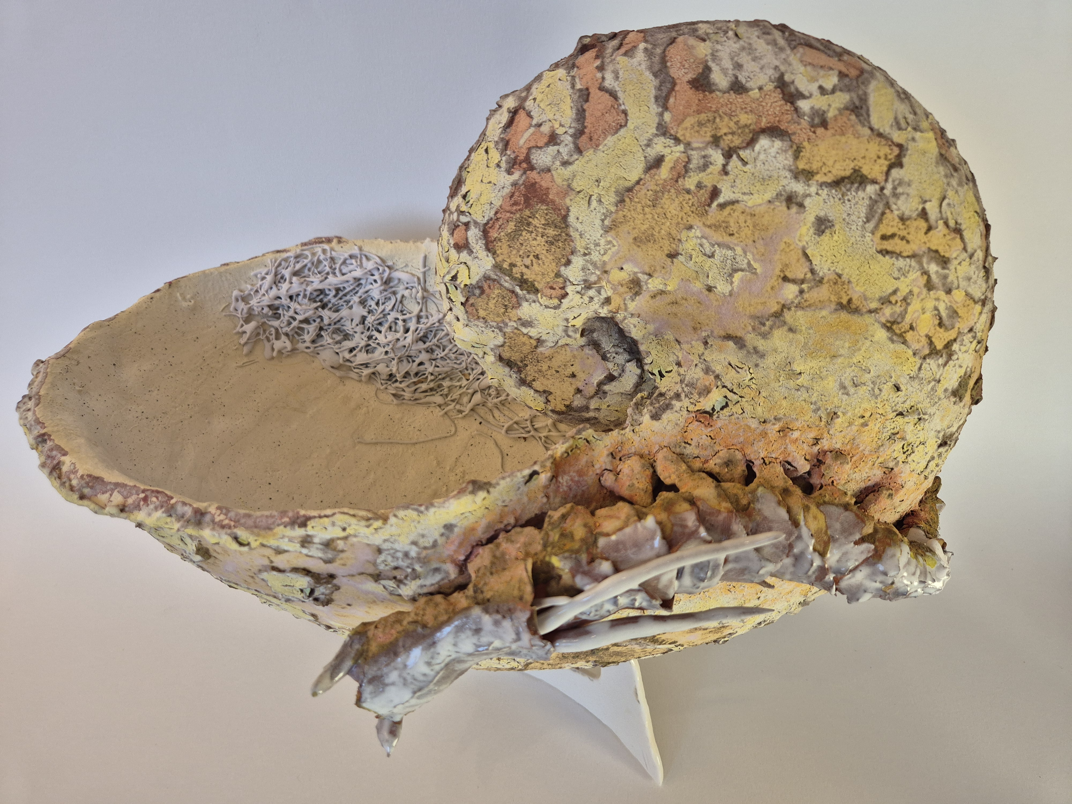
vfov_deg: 58.9
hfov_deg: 73.9
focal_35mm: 23
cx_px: 536
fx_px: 712
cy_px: 402
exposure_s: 1/100
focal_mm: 5.4
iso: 200
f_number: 1.8
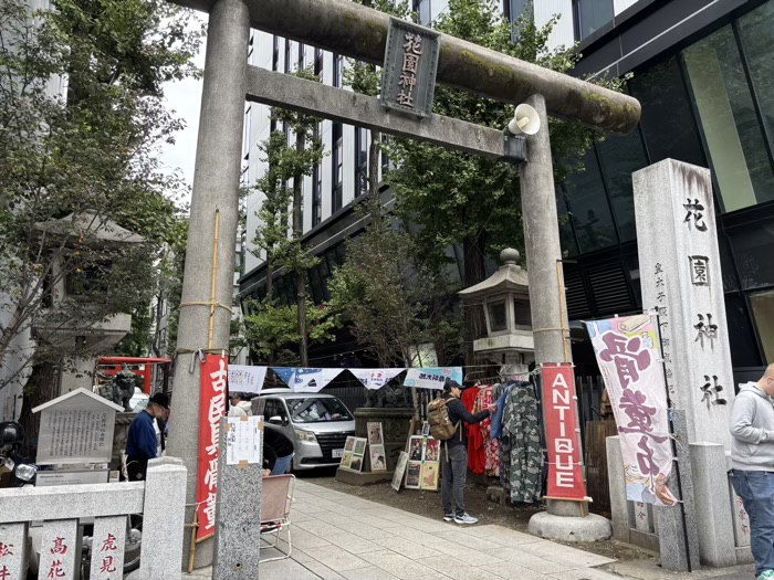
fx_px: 581
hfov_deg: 67.3
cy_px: 290
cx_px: 387
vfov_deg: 53.1
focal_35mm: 26
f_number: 1.6
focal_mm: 5.96
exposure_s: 1/297
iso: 50
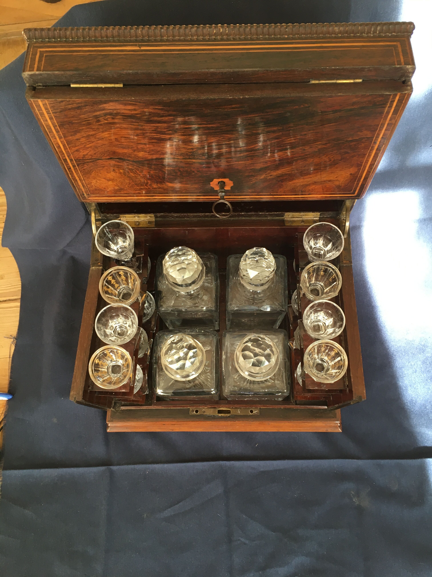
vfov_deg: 61.7
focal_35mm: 29
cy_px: 288
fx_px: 483
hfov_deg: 48.2
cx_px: 216
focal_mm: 4.15
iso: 80
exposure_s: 1/33
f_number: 2.2
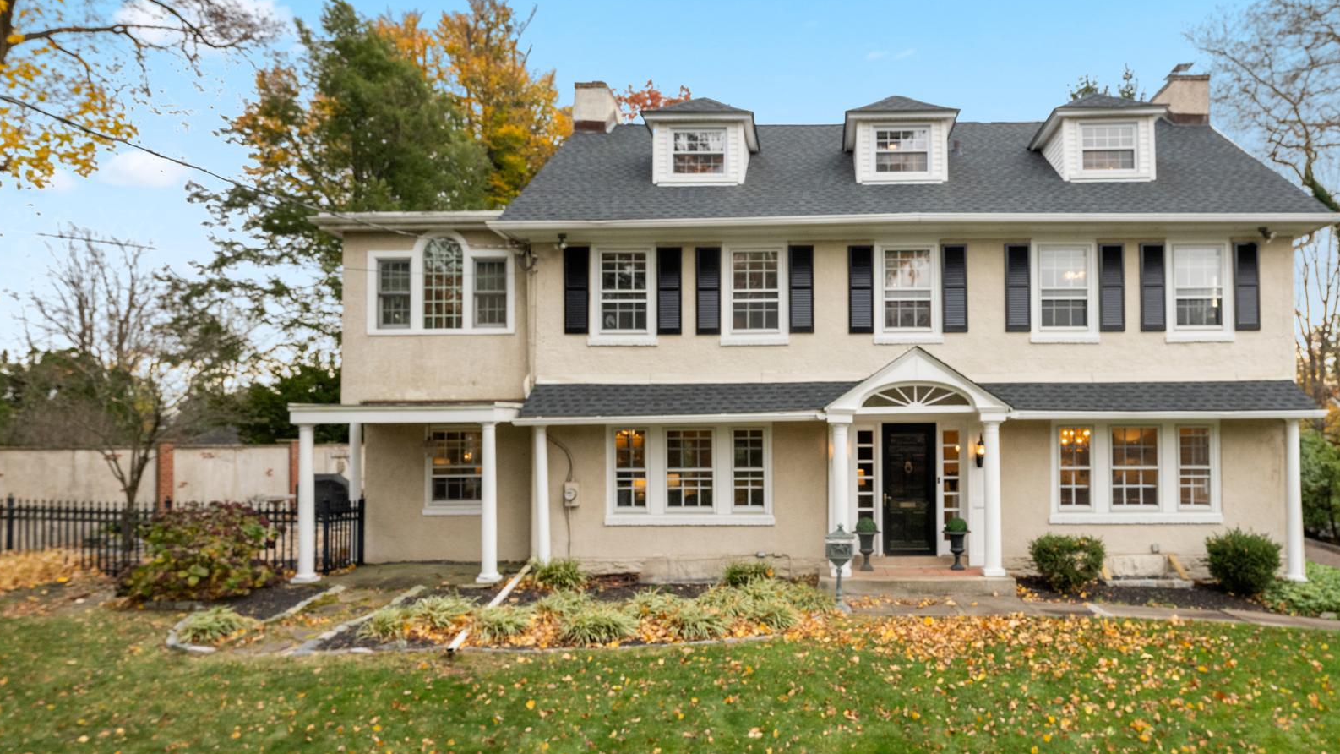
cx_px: 815
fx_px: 841
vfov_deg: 48.2
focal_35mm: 24
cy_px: 422
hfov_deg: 76.1
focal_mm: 17.5
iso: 800
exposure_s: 1/200
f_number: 6.3
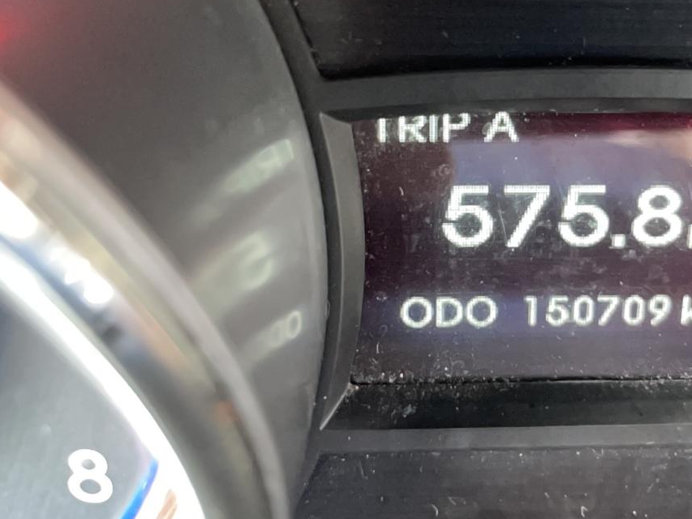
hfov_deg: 47.0
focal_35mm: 39
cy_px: 161
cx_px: 466
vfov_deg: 36.3
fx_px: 780
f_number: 1.6
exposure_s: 1/72
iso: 500
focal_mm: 4.2
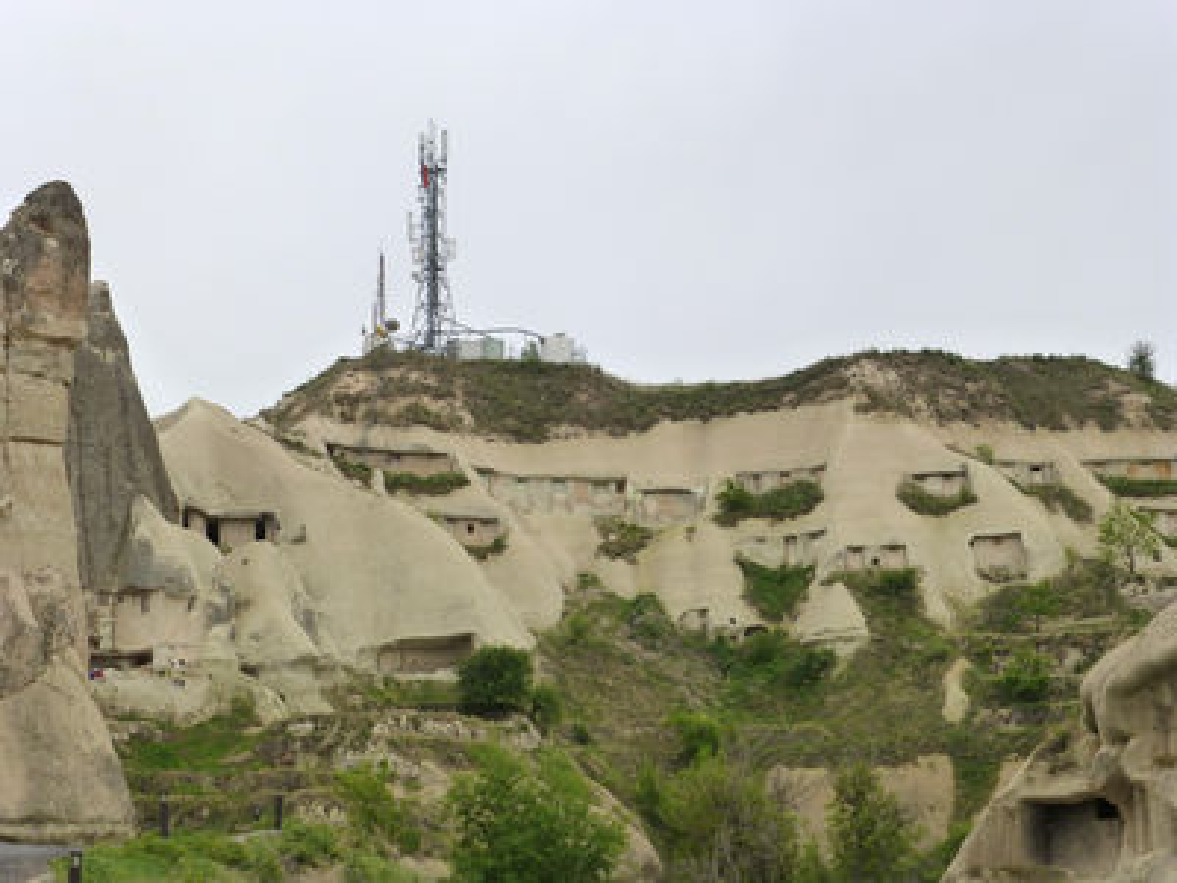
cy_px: 442
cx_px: 588
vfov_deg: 16.4
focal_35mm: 90
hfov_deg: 21.8
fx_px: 3060
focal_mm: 16.1
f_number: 5.2
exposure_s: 1/160
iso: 160
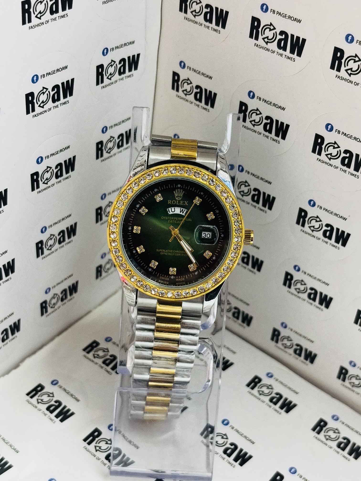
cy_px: 240
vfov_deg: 36.8
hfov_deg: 28.0
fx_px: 723
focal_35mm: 52
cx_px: 180
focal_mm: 5.96
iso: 125
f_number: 1.6
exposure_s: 1/33
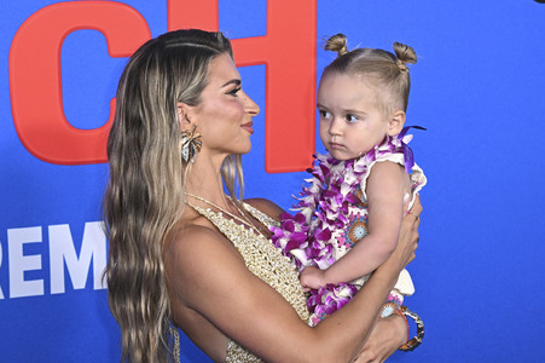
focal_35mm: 86
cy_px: 182
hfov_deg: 23.7
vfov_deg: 15.9
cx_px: 272
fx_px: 1301
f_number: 6.3
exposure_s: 1/200
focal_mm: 86
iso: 1600
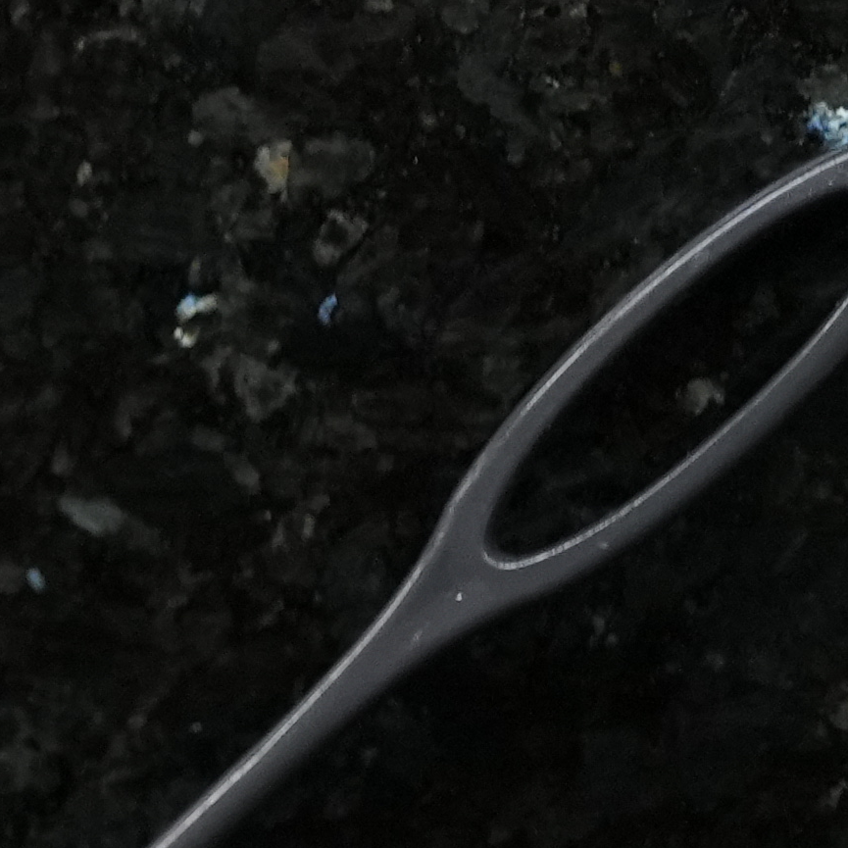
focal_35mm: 168
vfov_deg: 9.7
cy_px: 1669
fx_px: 4656
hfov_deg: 8.3
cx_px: -1958
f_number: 2.8
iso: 1600
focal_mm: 18
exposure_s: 1/99.8
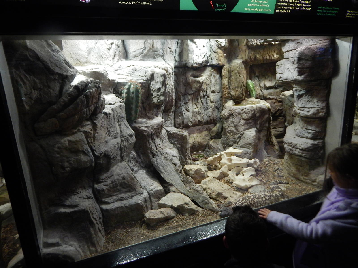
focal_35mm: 22
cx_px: 179
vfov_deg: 61.1
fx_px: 228
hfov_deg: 76.4
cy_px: 134
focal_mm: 4
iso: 360
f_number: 3
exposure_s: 1/30
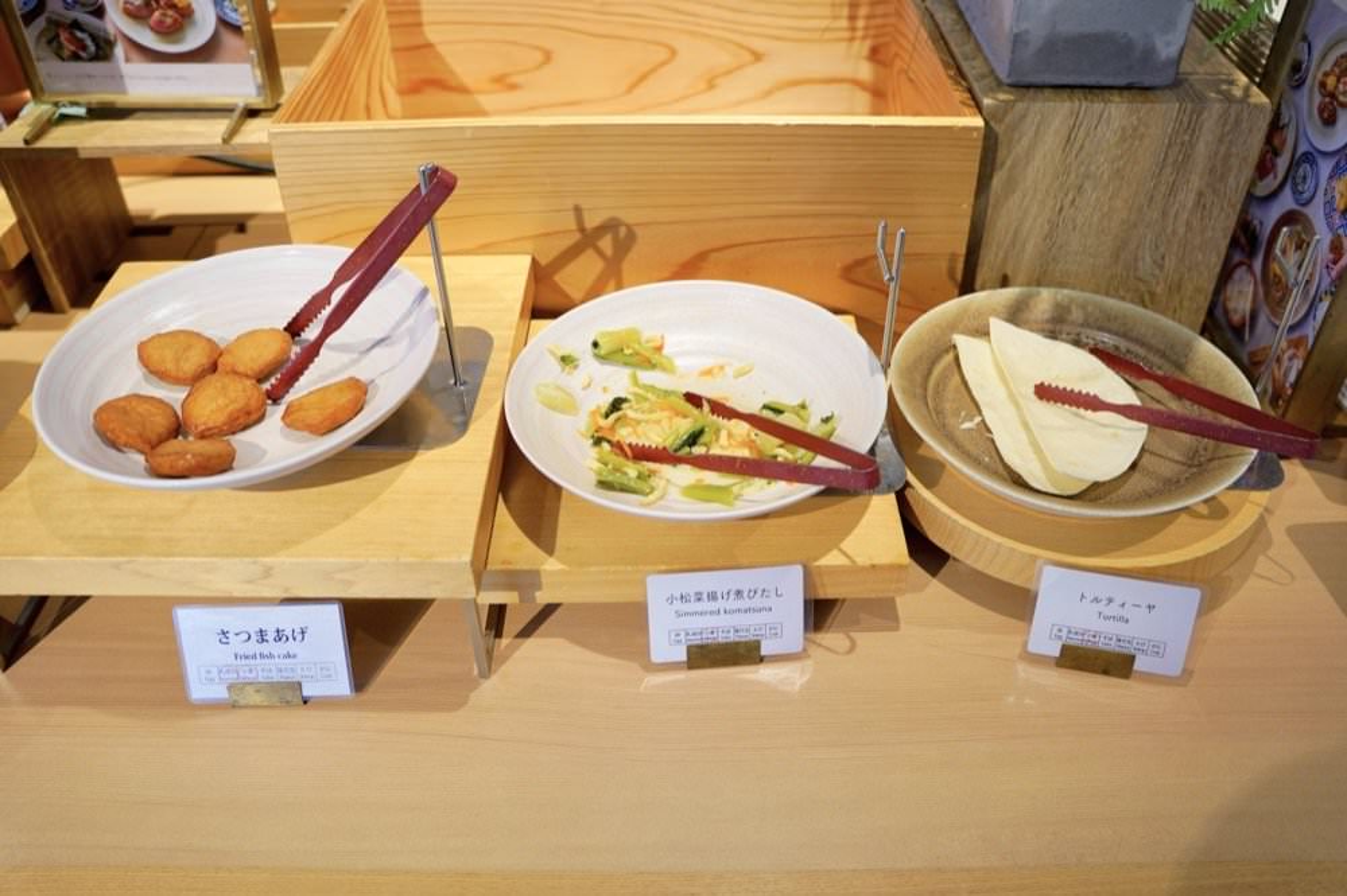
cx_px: 674
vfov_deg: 42.4
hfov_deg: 60.5
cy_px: 448
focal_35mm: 31
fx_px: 1156
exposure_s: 1/160
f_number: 4
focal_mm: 30.9
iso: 640
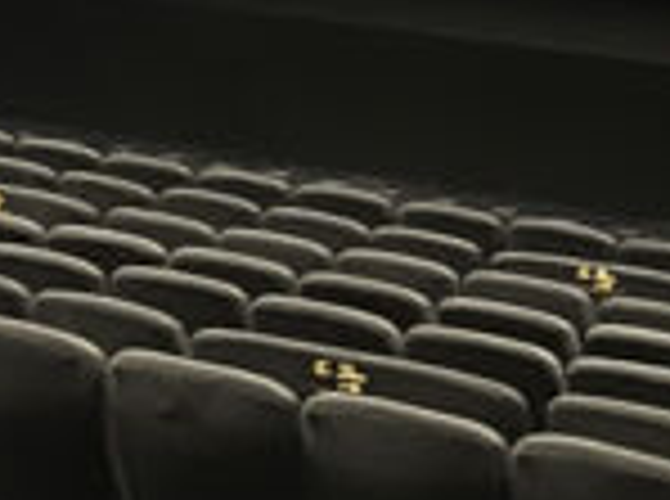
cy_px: -527
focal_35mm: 126
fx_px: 2433
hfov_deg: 15.7
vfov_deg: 10.6
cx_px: 229
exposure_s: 1/25
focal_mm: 5.7
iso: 1000
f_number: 1.5
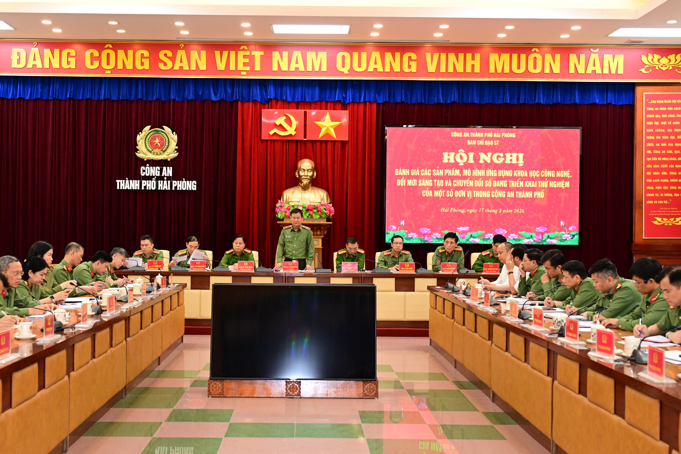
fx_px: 851
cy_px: 232
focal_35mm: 45
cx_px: 309
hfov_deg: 43.6
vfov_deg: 29.9
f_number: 4
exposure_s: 1/160
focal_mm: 39
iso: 1600
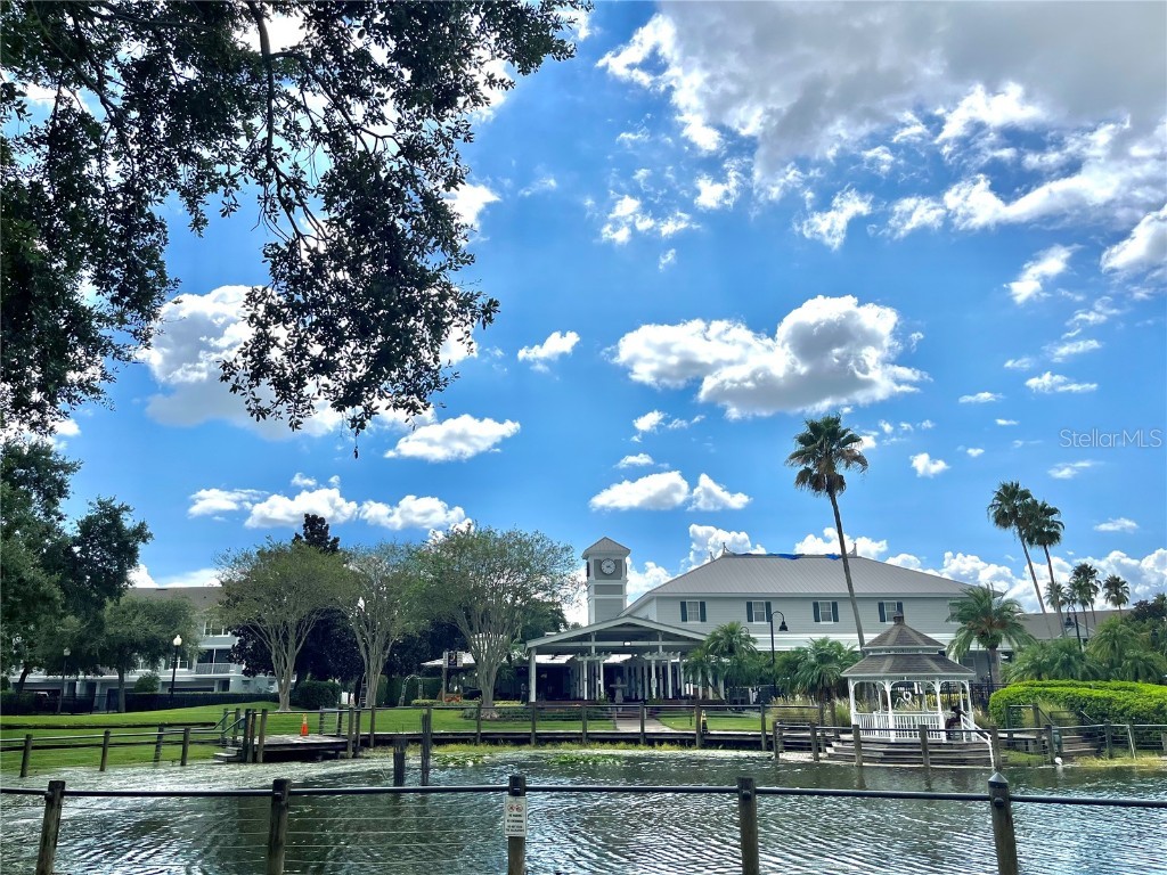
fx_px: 877
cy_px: 438
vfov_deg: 53.1
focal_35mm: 26
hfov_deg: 67.3
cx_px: 584
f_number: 1.6
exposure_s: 1/9901
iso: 50
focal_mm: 5.1
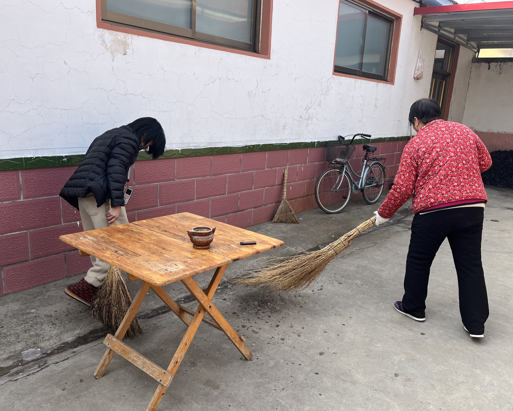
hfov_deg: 62.1
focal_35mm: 28
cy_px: 206
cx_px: 274
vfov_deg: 51.5
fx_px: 425
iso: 50
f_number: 1.6
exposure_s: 1/858
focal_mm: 5.1
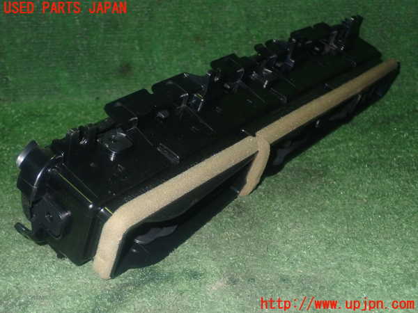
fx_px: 568
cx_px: 209
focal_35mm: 47
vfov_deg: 30.9
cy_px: 156
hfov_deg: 40.4
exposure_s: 1/50
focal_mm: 8.4
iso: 800
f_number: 9
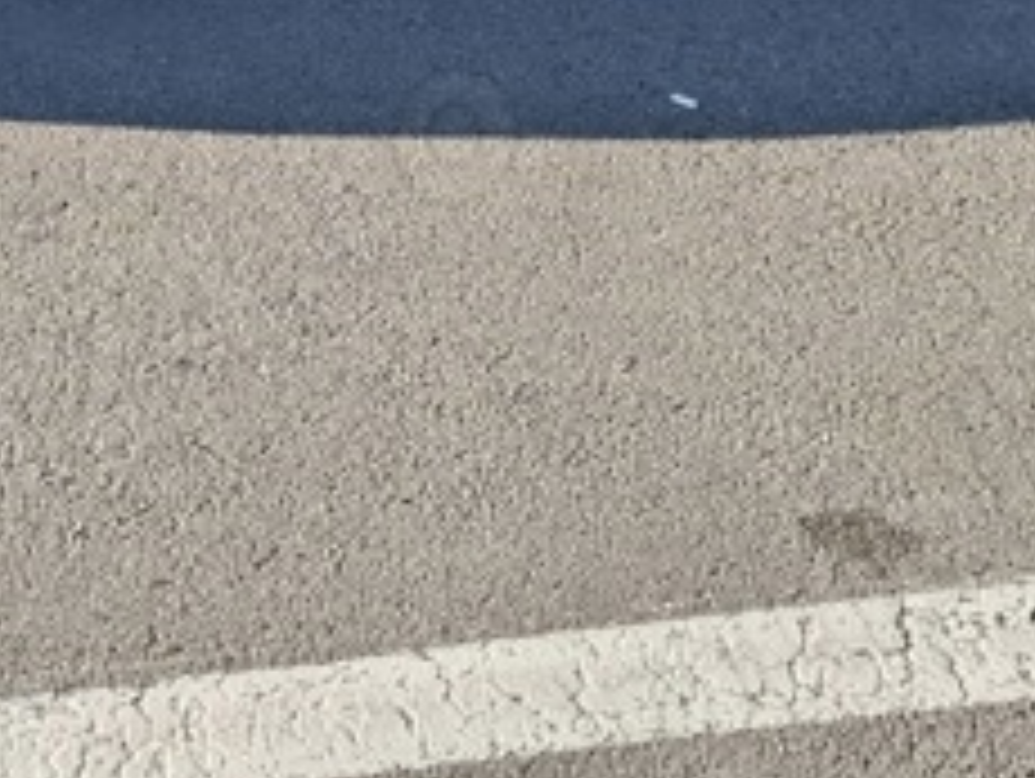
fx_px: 2993
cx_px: 558
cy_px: -643
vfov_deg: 13.3
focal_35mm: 100
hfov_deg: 19.6
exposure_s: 1/1462
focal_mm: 5.54
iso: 50
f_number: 1.8
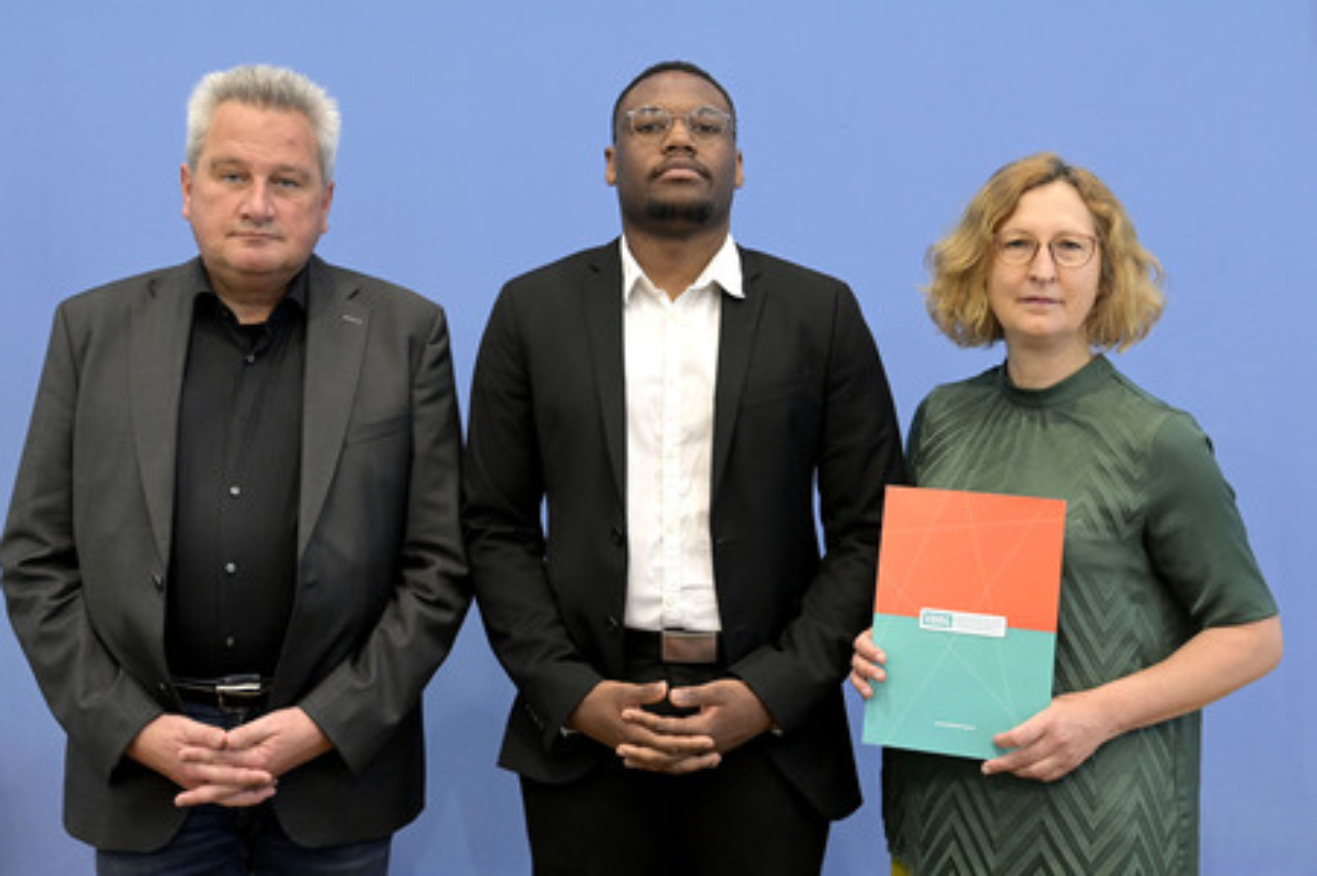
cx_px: 658
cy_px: 438
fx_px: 1389
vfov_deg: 35.0
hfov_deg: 50.7
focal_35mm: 38
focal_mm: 38
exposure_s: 1/320
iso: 3200
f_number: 5
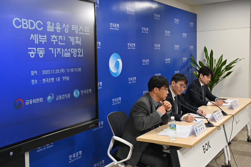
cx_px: 126
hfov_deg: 44.5
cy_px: 84
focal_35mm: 44
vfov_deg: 30.5
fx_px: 307
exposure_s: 1/200
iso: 1250
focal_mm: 44
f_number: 5.6
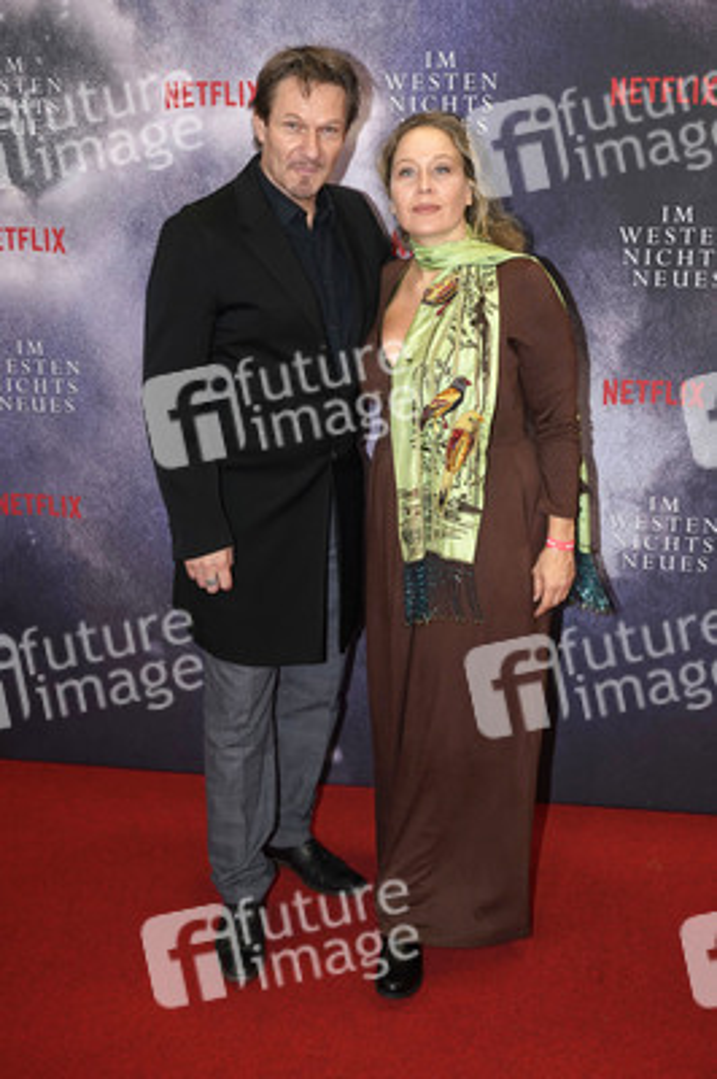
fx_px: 1197
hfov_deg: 33.3
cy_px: 540
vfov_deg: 48.5
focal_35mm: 40
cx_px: 358
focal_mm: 40
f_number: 5.6
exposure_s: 1/200
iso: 640
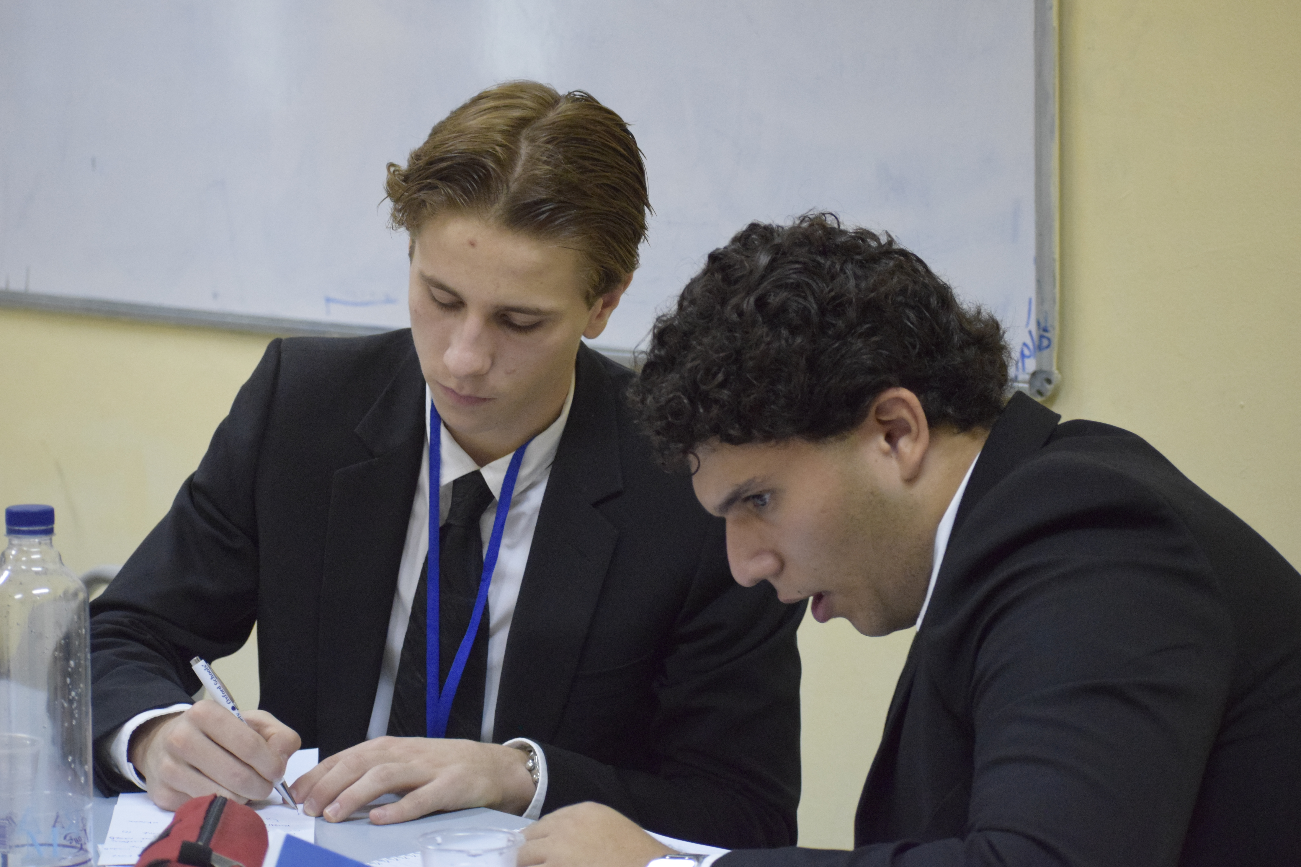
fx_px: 3794
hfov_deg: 19.5
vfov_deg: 13.0
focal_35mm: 105
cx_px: 650
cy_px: 434
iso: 4000
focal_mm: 70
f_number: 4.5
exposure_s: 1/125
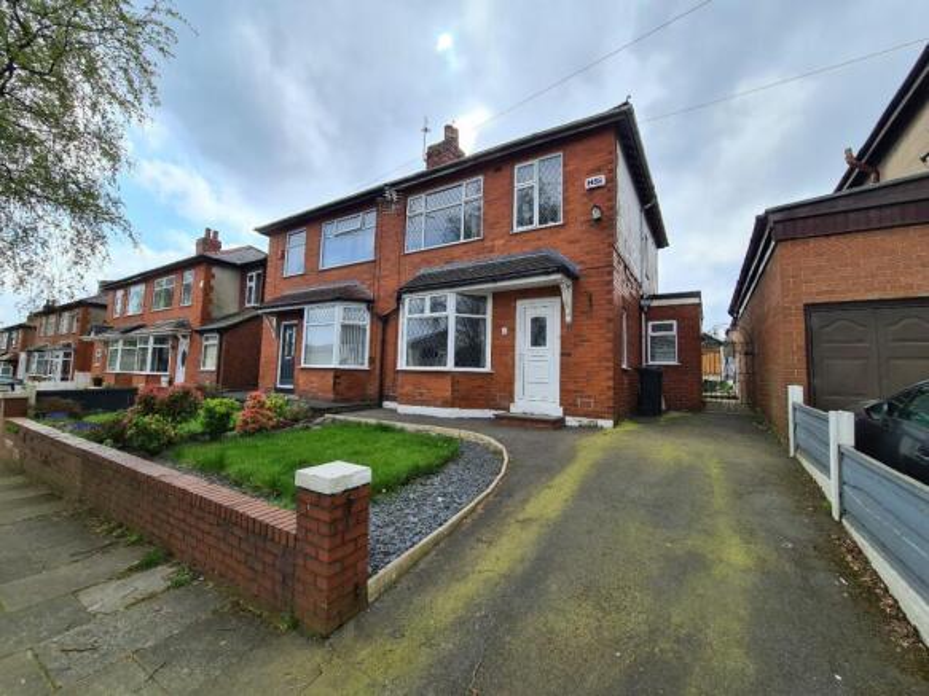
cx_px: 464
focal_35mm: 13
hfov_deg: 106.2
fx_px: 349
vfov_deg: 89.9
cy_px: 348
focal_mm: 2.22
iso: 64
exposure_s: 1/900
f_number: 2.2
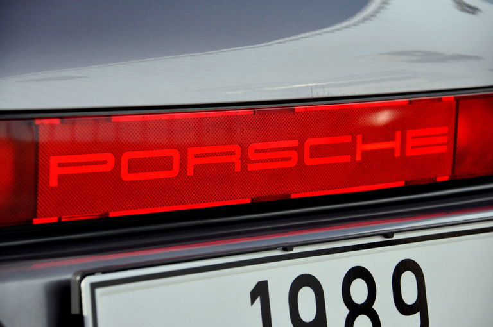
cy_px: 164
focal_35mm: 128
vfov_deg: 10.7
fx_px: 1744
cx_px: 246
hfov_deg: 16.1
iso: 500
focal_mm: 85
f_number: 5.3
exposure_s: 1/400
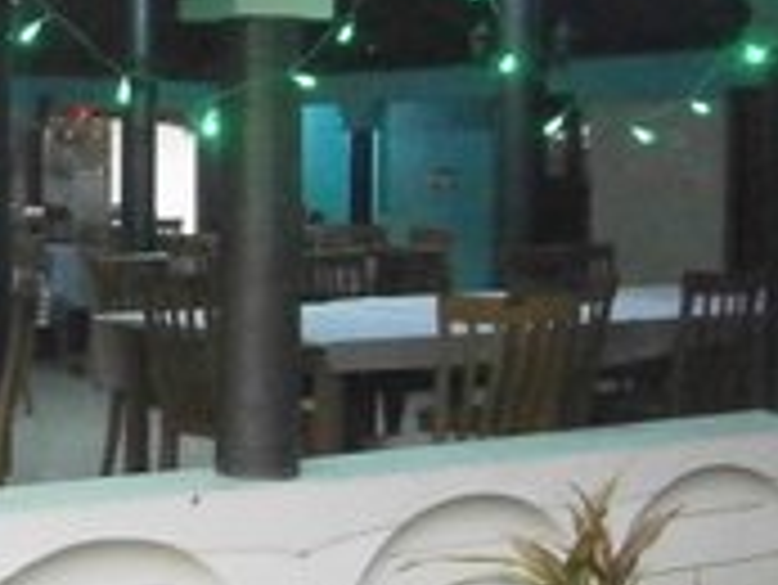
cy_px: 207
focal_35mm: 72
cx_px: -220
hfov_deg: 23.9
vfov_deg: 20.4
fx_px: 1619
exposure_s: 1/15
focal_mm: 4.7
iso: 1250
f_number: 2.8
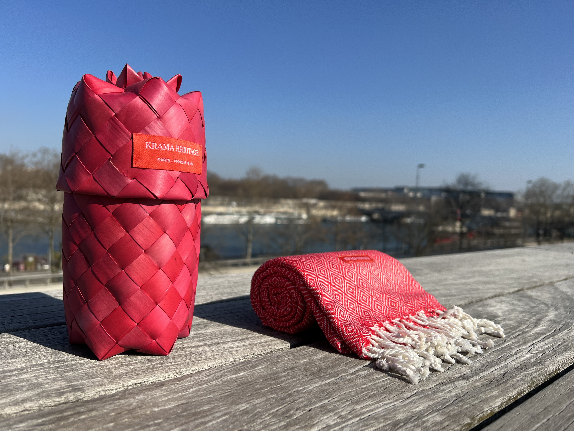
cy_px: 216
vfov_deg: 53.1
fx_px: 431
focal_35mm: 26
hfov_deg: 67.3
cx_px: 287
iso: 50
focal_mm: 5.7
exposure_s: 1/5319
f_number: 1.5
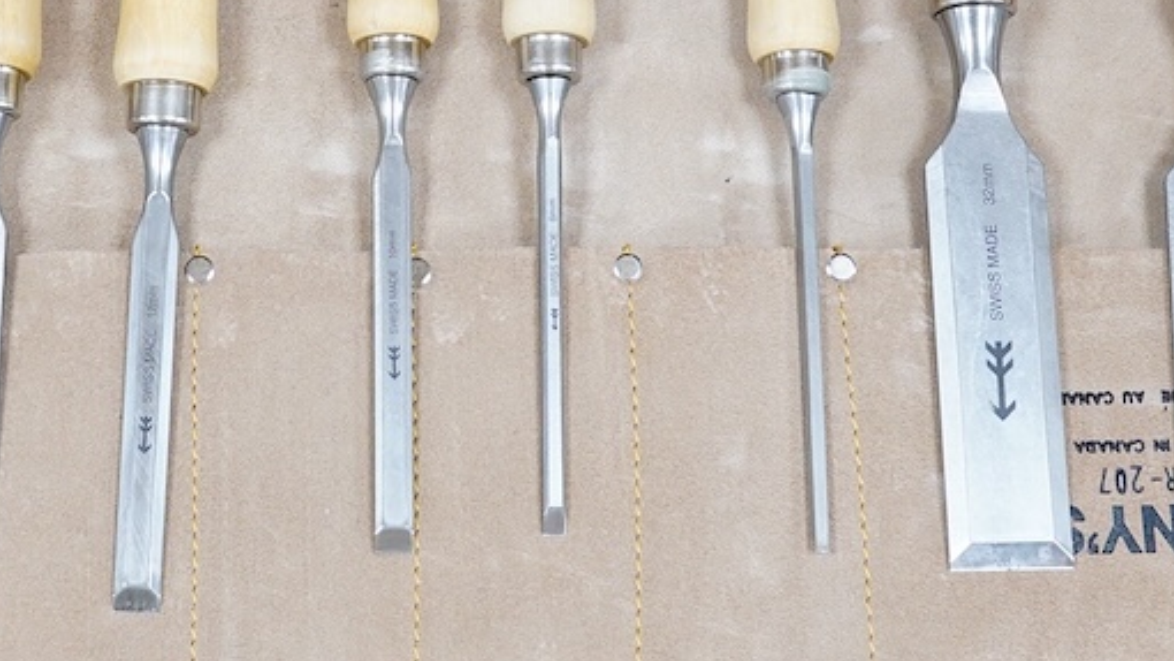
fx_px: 3238
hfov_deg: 20.5
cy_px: -2
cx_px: 390
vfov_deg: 11.5
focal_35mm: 104
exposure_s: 1/100
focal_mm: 30
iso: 2500
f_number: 9
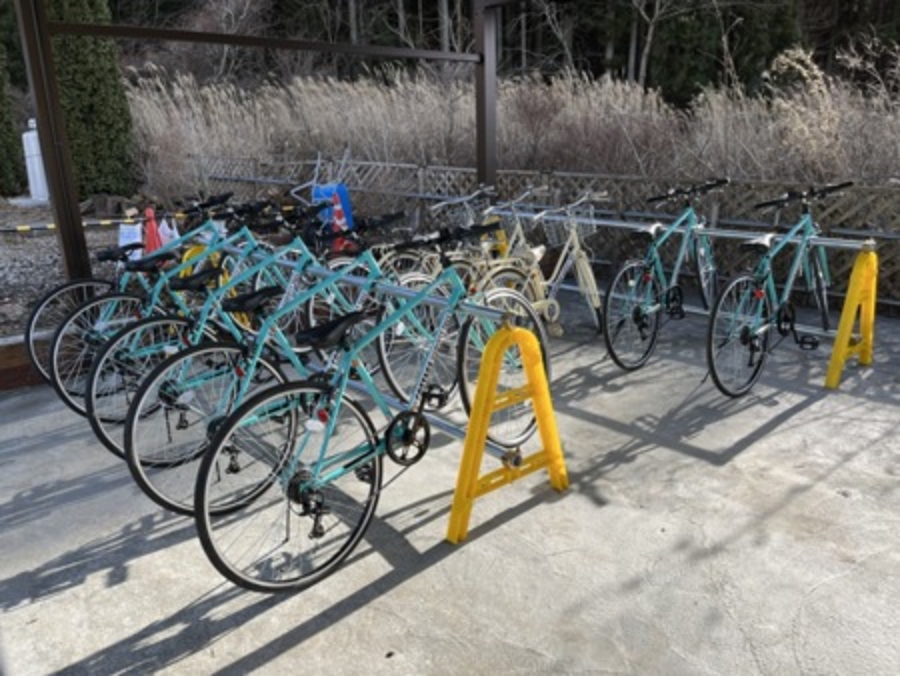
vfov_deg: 53.1
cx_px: 450
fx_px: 676
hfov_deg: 67.3
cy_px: 338
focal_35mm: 26
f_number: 1.6
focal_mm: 5.1
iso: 50
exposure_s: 1/1075
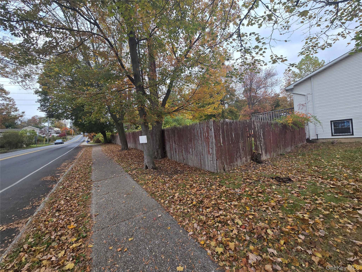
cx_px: 181
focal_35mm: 13
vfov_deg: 89.9
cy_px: 136
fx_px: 136
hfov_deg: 106.2
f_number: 2.2
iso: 50
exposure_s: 1/212
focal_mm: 2.2
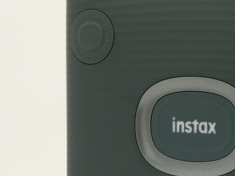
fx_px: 909
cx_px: 198
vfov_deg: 11.0
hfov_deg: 14.6
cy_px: 137
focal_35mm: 134
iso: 200
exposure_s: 1/125
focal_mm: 30.2
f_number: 8
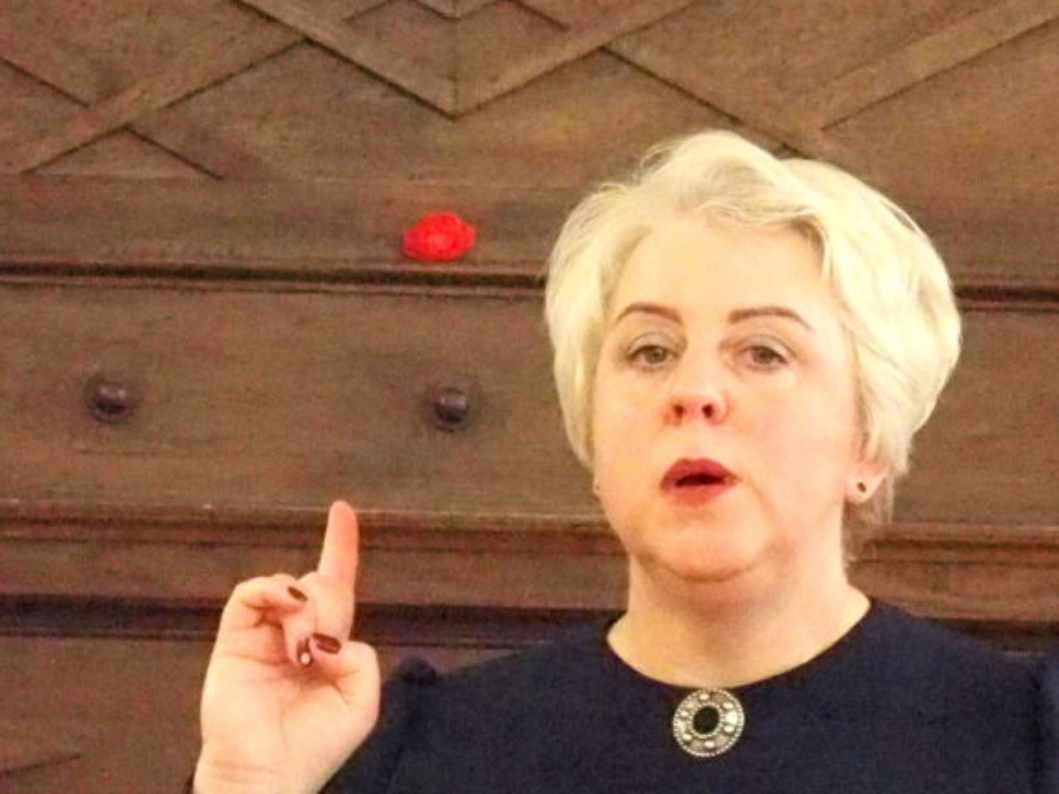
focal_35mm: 434
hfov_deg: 4.6
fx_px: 13274
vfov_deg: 3.4
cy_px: 690
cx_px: 764
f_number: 2.8
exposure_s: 1/250
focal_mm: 51.4
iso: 6400
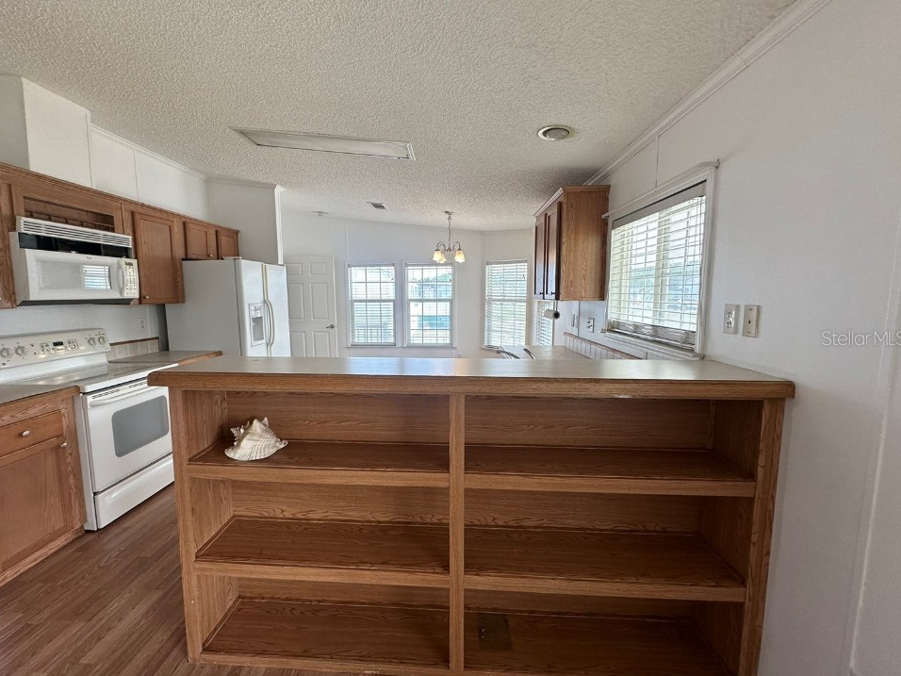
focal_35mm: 15
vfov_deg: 81.7
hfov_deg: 98.1
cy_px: 338
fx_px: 390
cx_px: 428
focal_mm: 2.22
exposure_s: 1/120
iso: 50
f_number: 2.2
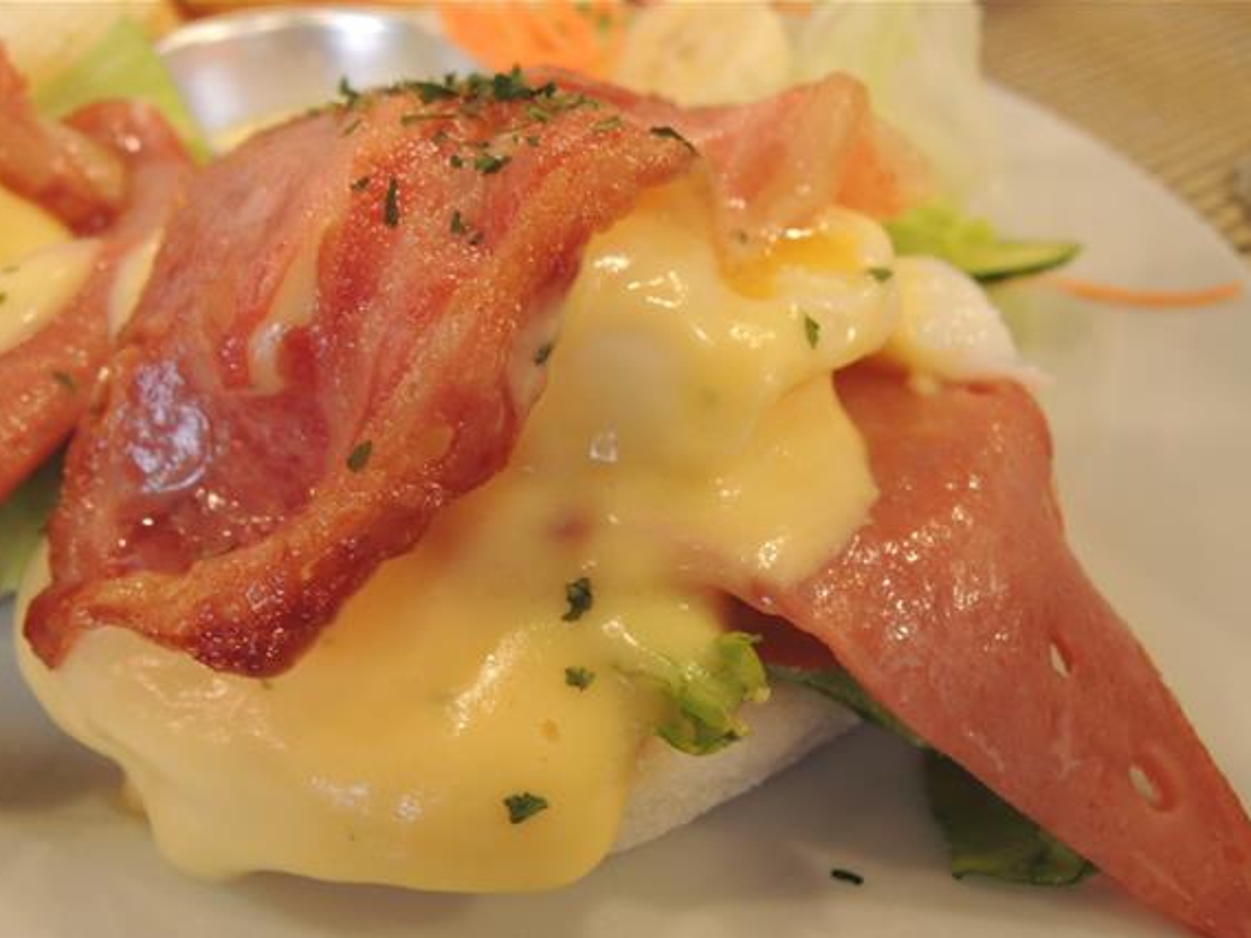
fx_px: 976
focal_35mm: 27
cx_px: 565
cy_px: 525
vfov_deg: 51.3
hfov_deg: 65.2
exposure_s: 1/10
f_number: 2.8
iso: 400
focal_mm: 4.3
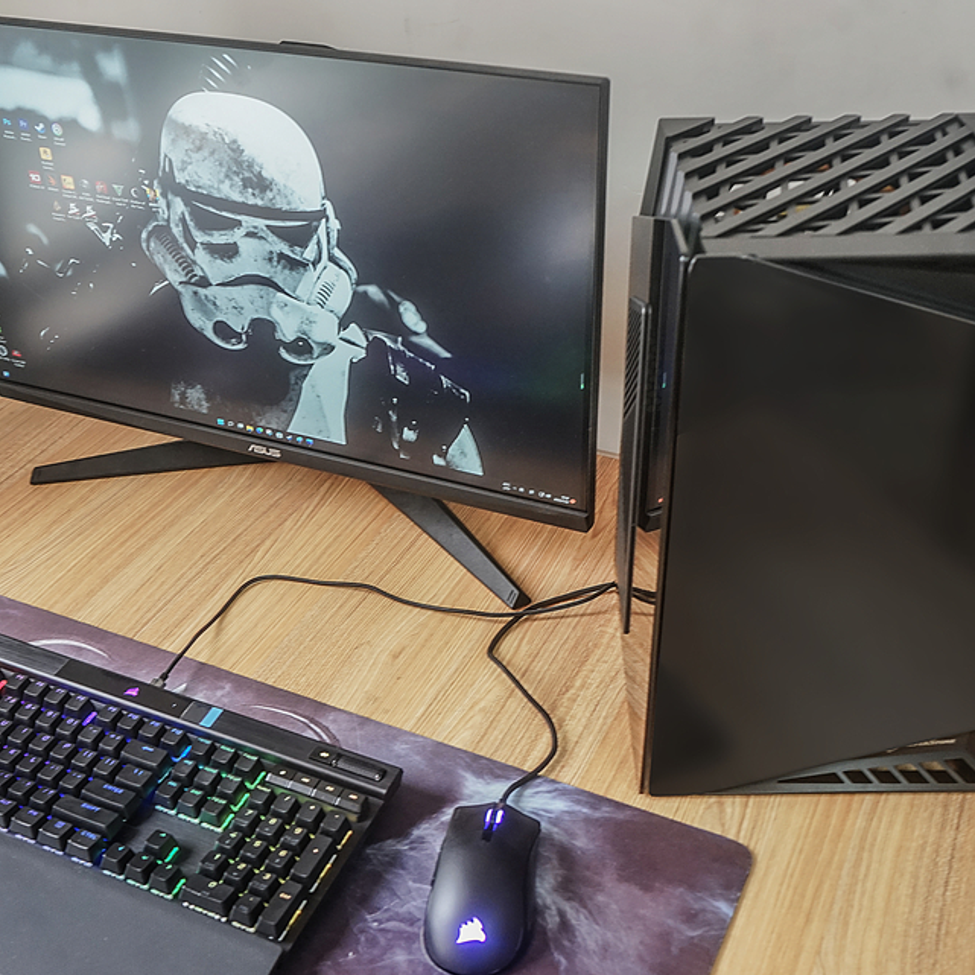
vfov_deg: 42.8
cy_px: 486
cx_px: 476
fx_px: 1243
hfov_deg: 42.8
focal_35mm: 39
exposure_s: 1/20
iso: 640
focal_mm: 30
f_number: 5
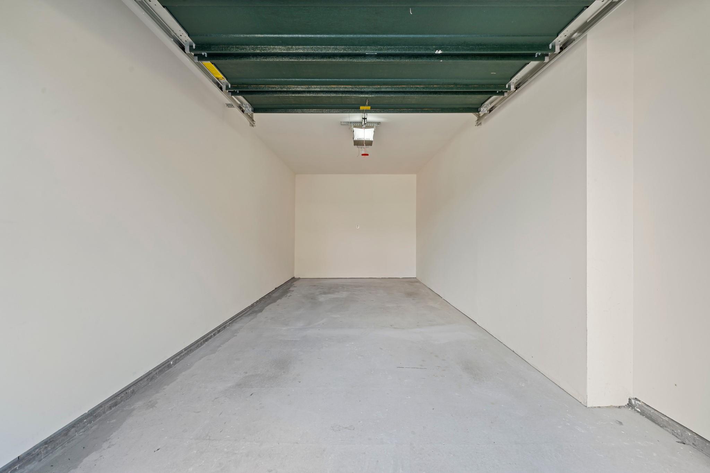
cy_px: 236
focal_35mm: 14
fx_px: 276
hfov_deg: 104.3
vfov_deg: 81.2
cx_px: 355
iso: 500
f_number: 10
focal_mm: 14
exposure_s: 1/10
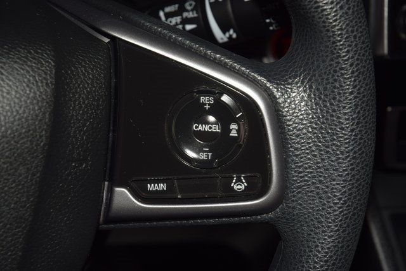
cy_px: 136
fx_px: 1184
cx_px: 203
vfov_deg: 13.0
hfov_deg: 19.5
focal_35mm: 105
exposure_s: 1/125
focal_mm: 70
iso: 100
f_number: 8
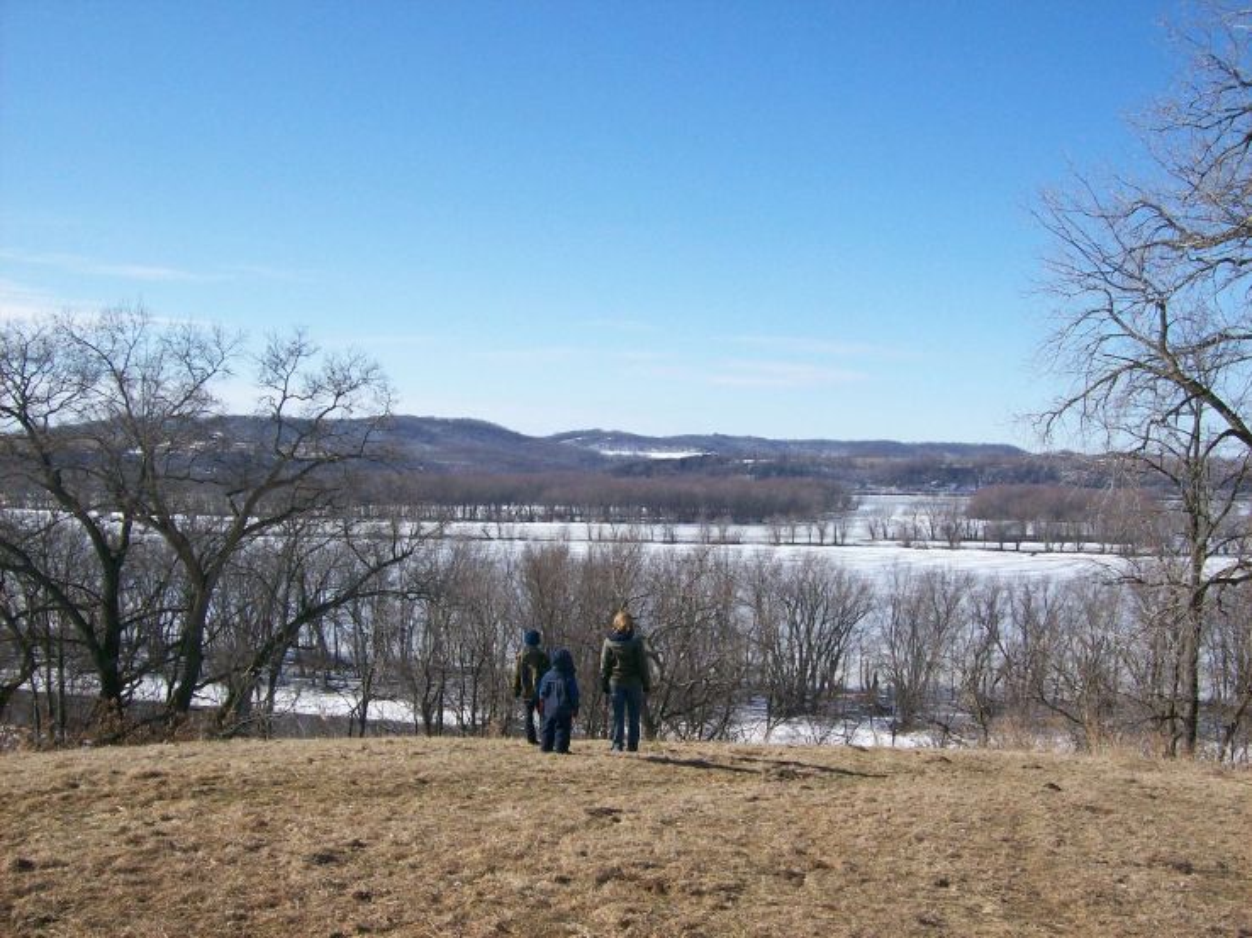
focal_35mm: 36
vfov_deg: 39.6
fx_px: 1302
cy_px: 469
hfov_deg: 51.4
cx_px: 626
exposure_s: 1/652
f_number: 4.8
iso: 80
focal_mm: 6
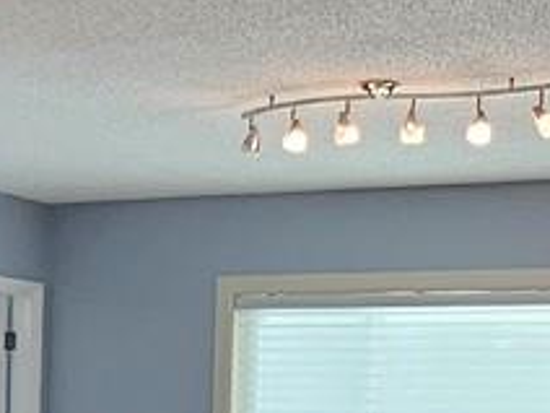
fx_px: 1557
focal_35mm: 98
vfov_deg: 14.5
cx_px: 345
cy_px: 514
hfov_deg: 20.0
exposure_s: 1/60
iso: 125
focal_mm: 2.2
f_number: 2.2
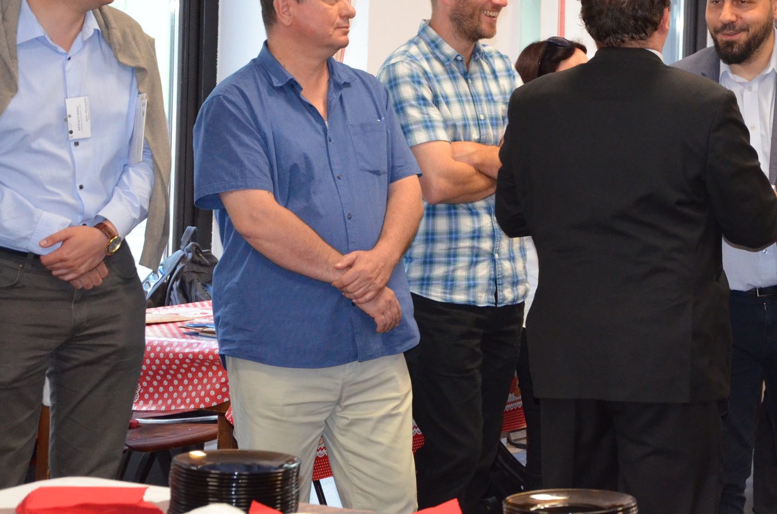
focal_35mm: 118
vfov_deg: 11.5
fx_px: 2539
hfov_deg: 17.3
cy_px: 76
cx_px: 614
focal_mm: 45
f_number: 4.8
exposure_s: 1/60
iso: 2000
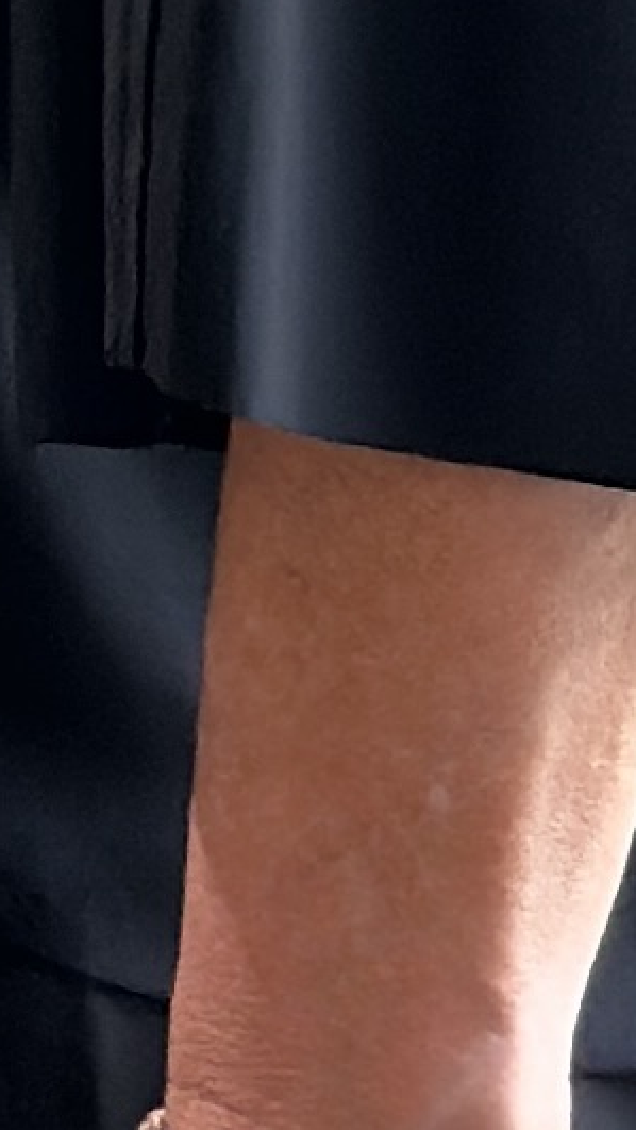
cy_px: -1660
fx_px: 11893
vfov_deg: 5.3
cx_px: -245
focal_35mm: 397
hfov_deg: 3.1
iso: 160
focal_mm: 6.86
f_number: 1.78
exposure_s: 1/100
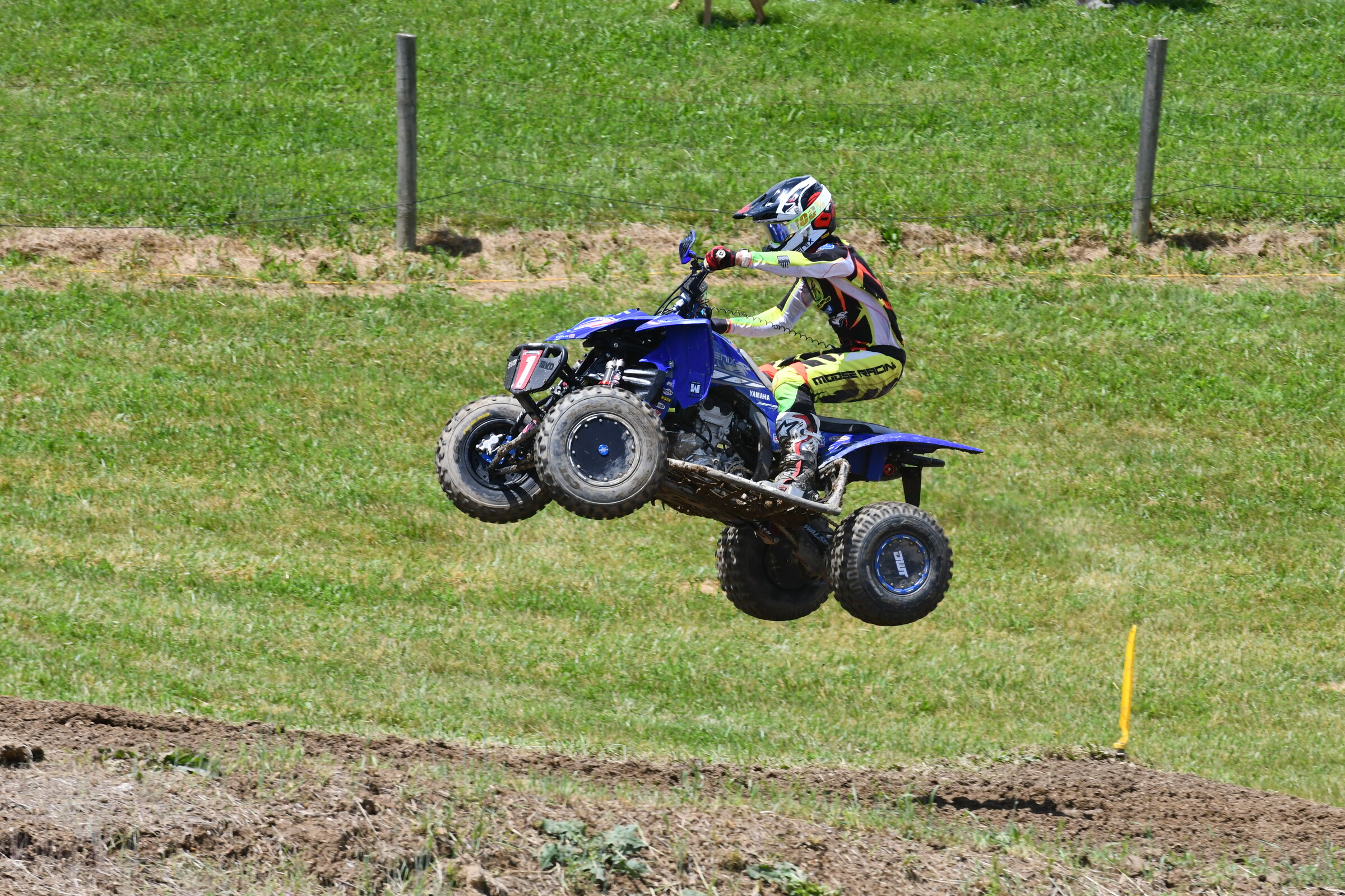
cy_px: 448
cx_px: 672
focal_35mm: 300
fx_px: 11207
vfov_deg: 4.6
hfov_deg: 6.9
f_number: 7.1
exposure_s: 1/2000
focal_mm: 200
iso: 800
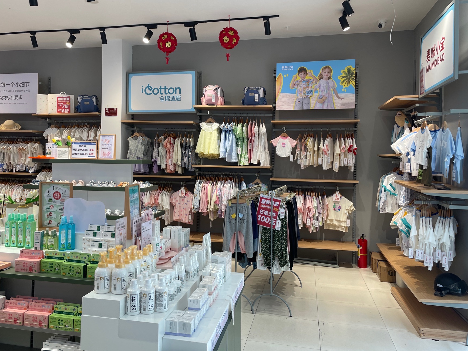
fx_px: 406
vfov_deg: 46.7
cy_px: 155
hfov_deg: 59.7
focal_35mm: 30
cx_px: 199
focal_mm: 4.2
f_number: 1.6
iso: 32
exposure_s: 1/104
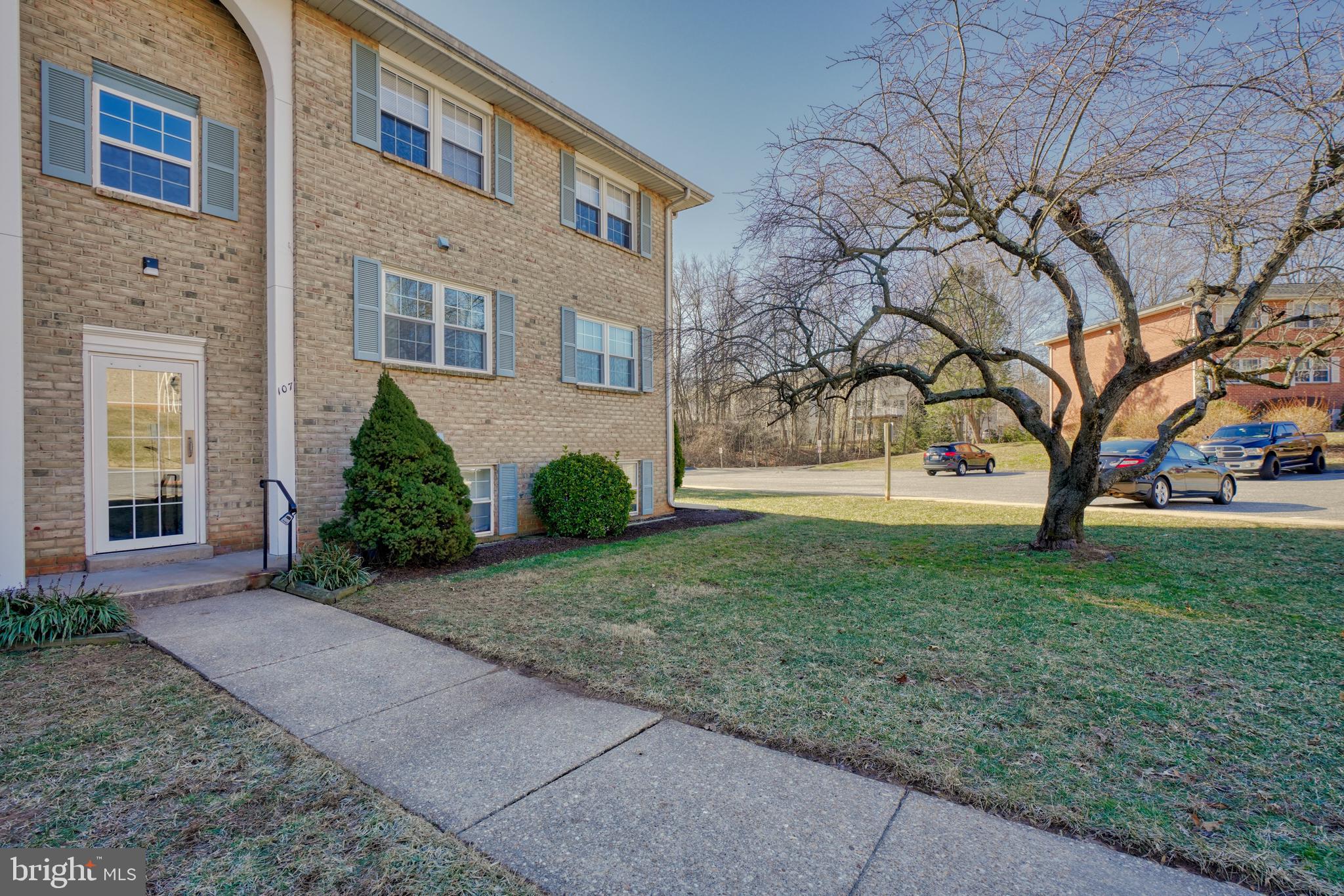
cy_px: 448
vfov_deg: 73.7
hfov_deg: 96.7
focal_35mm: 16
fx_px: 597
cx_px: 672
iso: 640
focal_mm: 16
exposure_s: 1/8000
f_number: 7.1
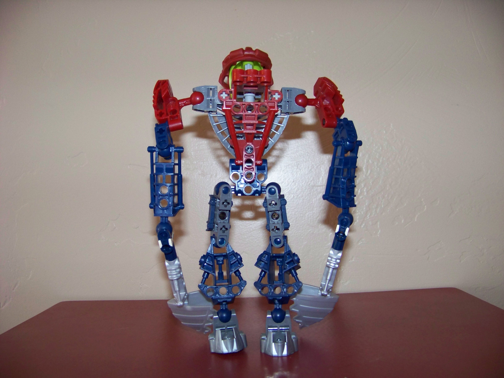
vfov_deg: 39.7
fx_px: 524
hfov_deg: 51.4
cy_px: 189
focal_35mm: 36
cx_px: 252
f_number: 2.8
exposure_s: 1/30
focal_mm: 5.85
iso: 200
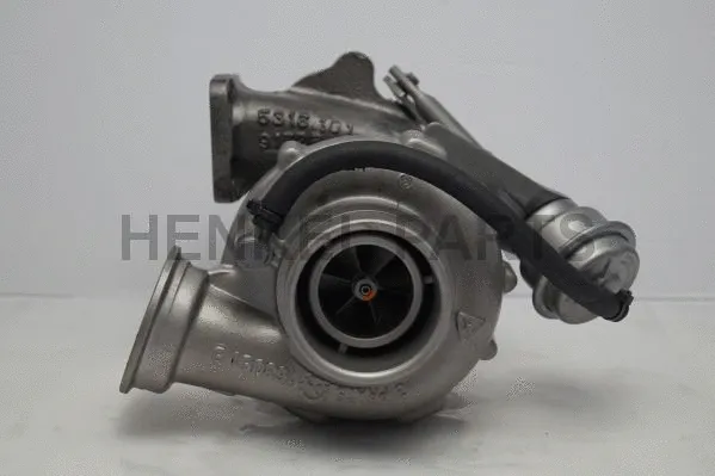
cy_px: 238
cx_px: 358
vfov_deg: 18.2
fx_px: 1489
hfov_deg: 27.0
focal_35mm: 75
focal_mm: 50
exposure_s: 1/160
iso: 1250
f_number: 5.6
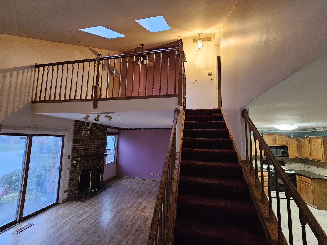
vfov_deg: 89.9
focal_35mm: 13
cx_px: 164
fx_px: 123
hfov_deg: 106.2
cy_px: 122
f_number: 2.2
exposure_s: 1/24
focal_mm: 2.2
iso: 1000
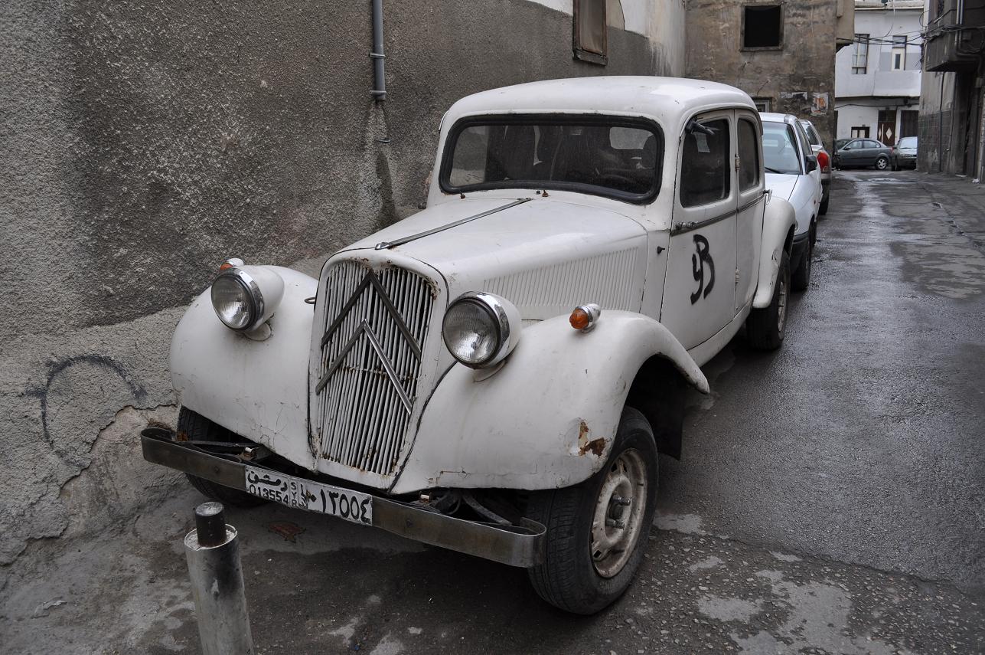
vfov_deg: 43.5
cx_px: 492
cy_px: 328
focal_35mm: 30
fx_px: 820
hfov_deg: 62.0
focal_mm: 20
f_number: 5.6
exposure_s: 1/125
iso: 200
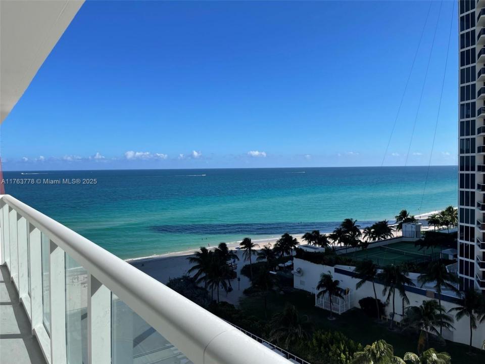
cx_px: 242
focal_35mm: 26
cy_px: 182
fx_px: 364
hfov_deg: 67.3
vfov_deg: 53.1
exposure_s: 1/4651
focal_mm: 4.2
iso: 32
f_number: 1.6
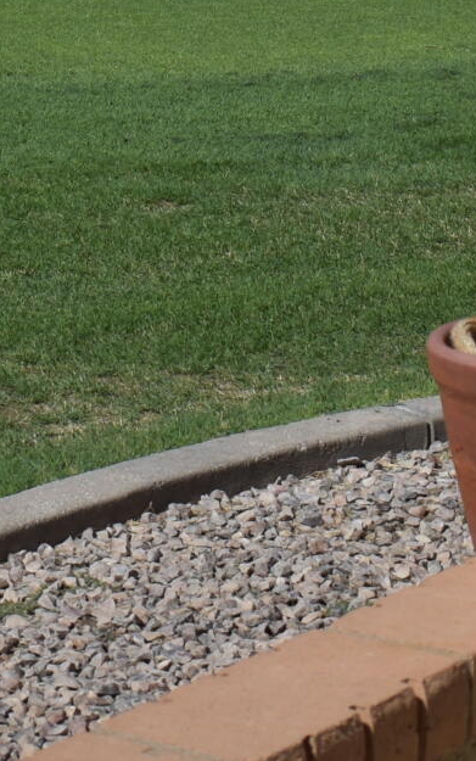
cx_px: 11
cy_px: -65
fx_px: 2738
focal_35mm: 132
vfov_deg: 15.4
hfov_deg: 9.9
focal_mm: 18
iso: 100
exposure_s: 1/2000
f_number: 3.5
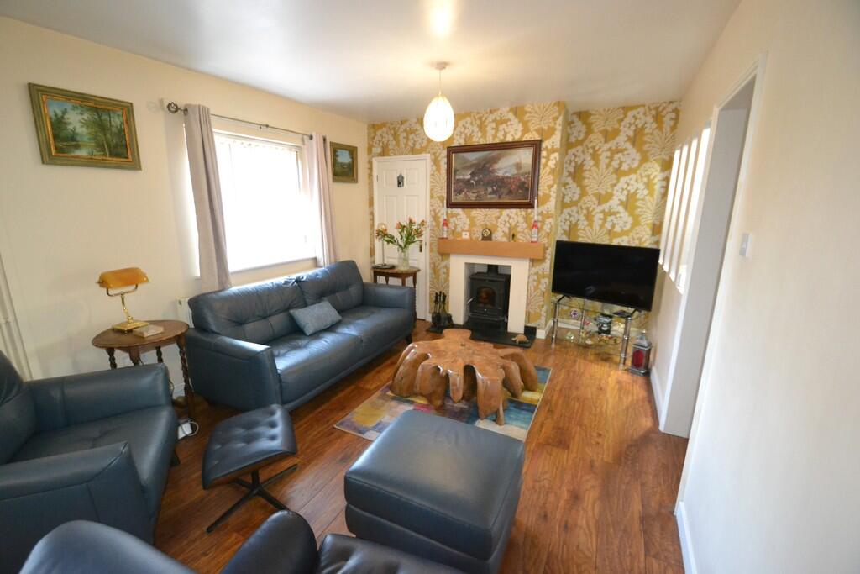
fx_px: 358
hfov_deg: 100.4
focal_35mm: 15
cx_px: 430
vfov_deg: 77.3
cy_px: 287
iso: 3200
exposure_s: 1/60
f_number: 3.5
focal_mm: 10
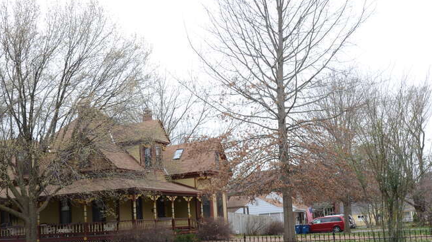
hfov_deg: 44.6
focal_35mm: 46
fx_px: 527
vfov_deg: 25.8
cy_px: 155
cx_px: 198
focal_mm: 24
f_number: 13
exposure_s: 1/80
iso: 200
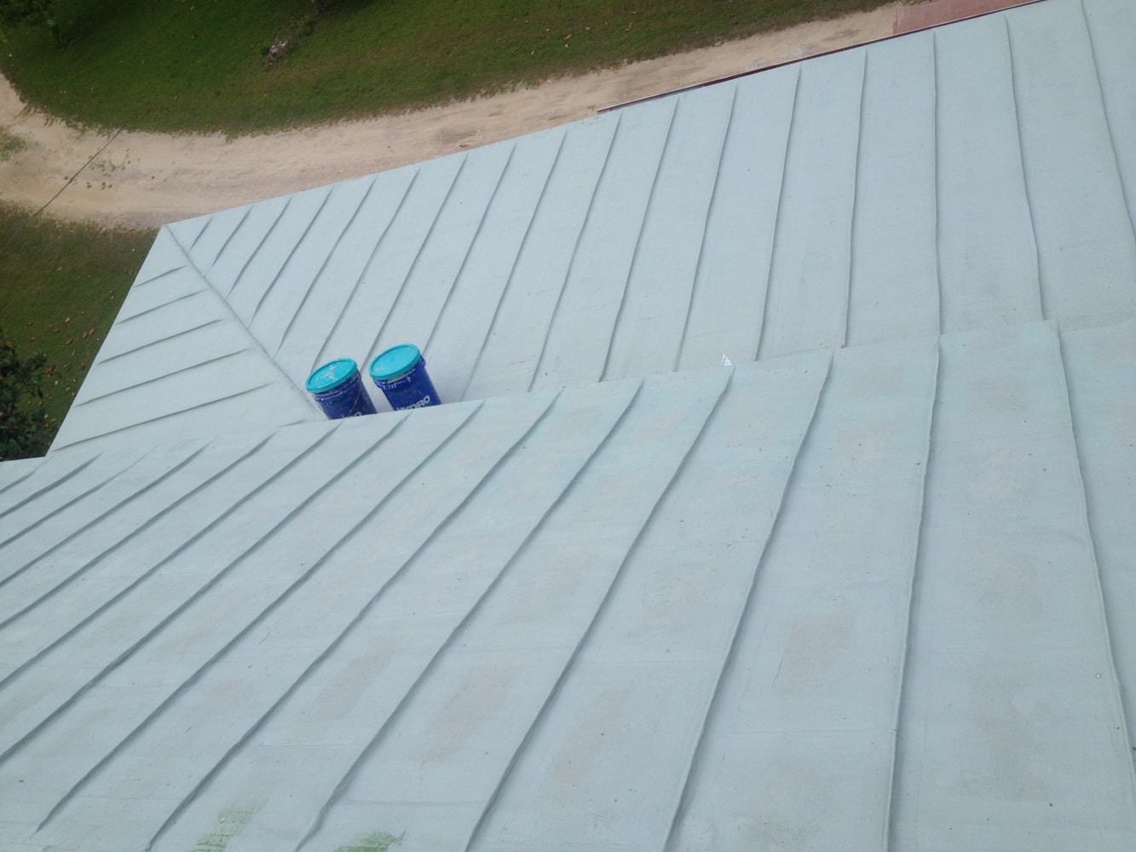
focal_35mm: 35
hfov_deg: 52.6
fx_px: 1149
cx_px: 568
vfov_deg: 40.7
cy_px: 426
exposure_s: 1/1022
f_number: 2.4
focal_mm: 4.28
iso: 50
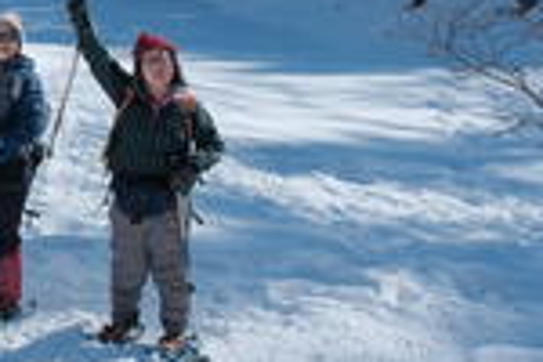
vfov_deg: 22.2
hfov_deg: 27.5
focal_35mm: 60
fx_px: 905
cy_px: 45
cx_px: -174
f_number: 8
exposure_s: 1/420
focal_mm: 12.2
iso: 320
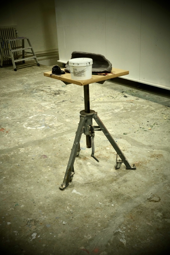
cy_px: 128
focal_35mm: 40
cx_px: 85
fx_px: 283
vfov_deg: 48.5
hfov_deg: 33.4
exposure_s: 1/30
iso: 800
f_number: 13
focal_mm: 26.5
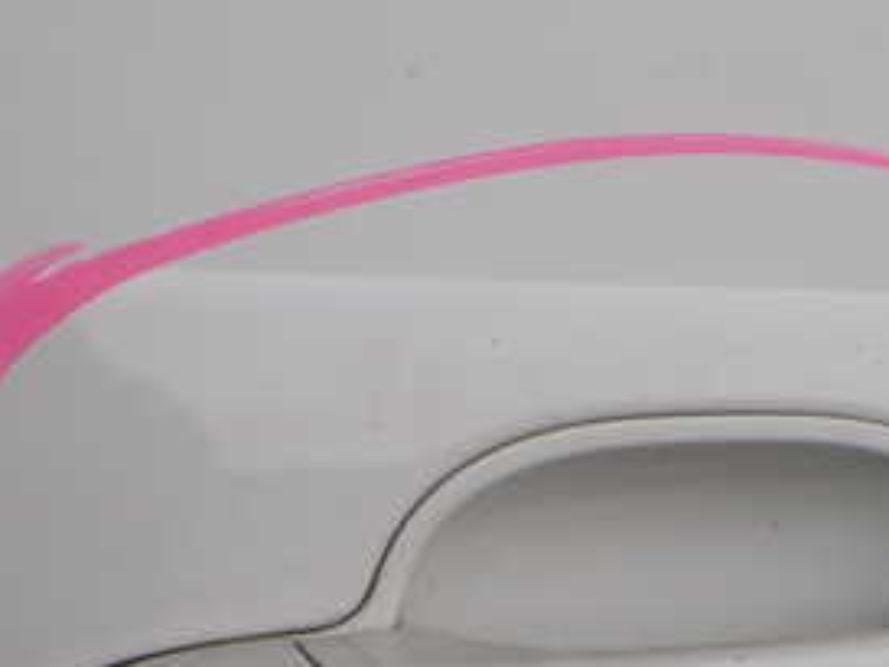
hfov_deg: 34.7
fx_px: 1413
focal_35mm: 55
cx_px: 557
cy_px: 628
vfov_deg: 25.6
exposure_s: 1/500
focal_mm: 4.5
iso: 100
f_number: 2.8
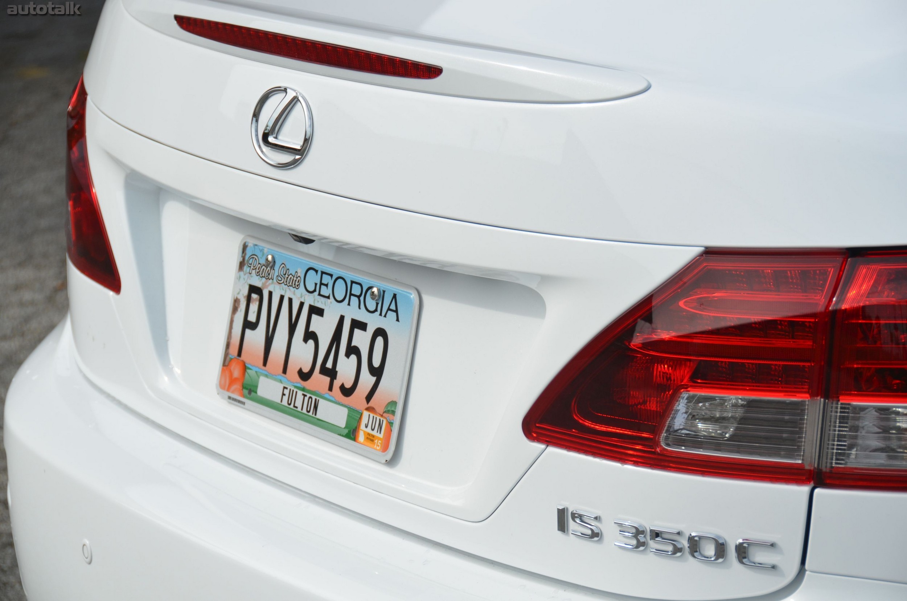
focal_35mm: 123
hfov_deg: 16.7
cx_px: 454
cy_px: 300
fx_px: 3093
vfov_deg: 11.1
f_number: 6.3
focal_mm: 82
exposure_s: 1/1600
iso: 400
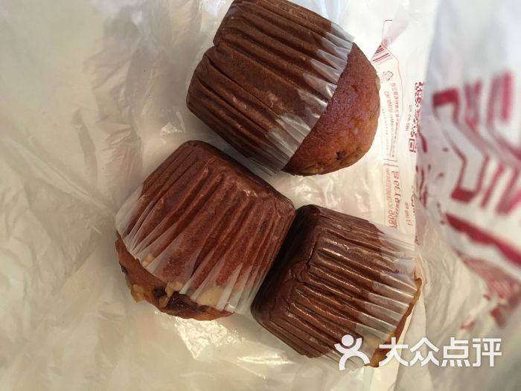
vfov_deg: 48.2
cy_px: 196
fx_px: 436
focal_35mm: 29
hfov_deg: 61.7
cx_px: 260
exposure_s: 1/17
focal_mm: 4.15
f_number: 2.2
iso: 200
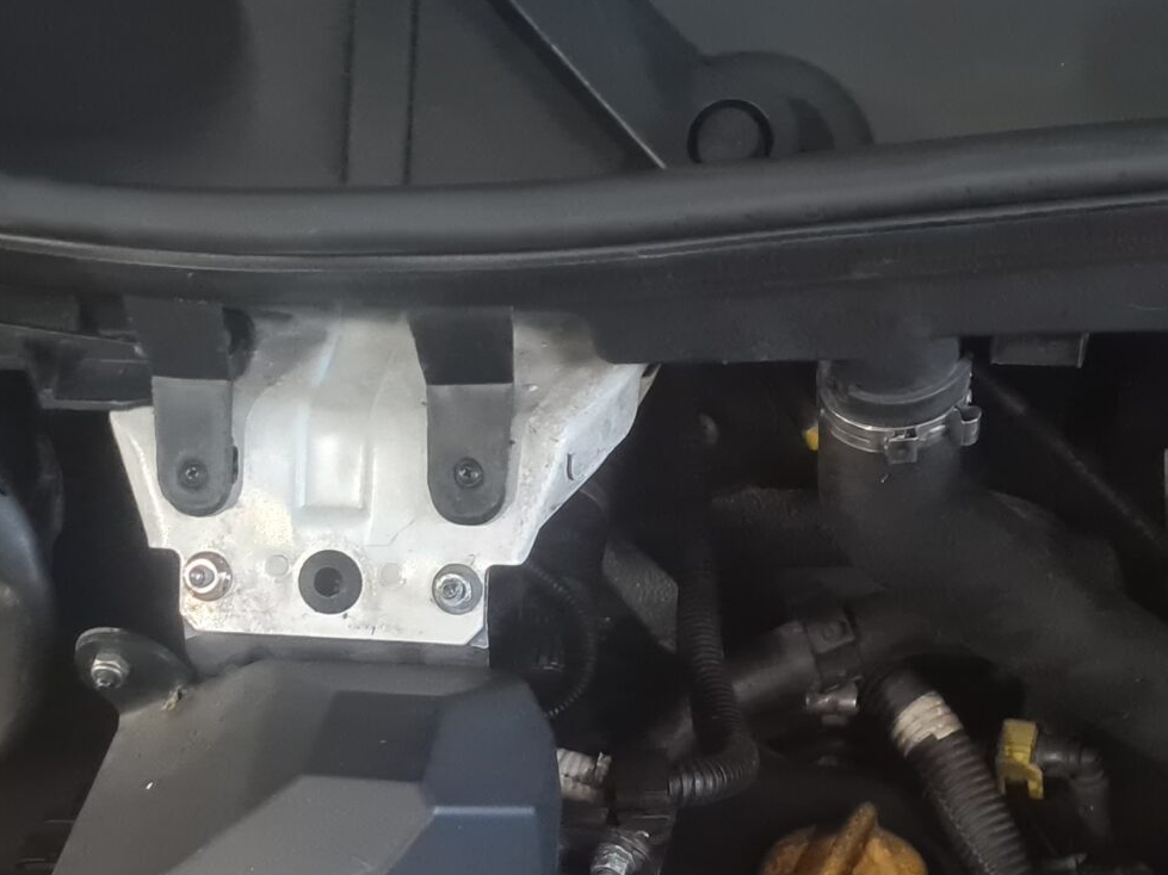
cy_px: 902
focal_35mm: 68
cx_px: 607
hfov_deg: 28.6
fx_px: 2294
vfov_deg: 20.8
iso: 1000
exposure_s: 1/25
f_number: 1.8
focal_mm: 5.4
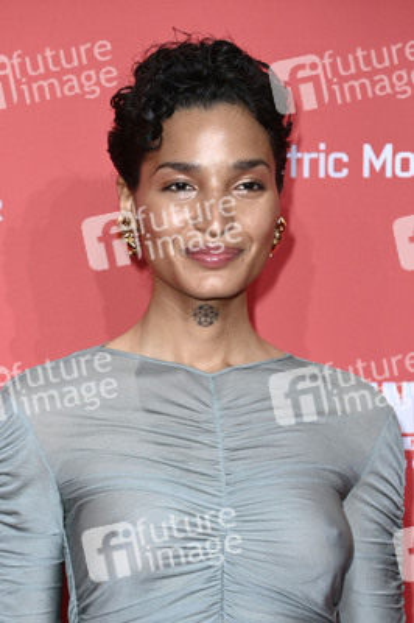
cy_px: 312
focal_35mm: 122
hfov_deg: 11.2
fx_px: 2108
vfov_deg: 16.8
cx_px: 207
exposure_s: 1/250
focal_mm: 122
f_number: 5.6
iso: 800
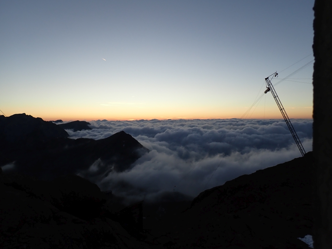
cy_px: 124
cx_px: 166
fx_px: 240
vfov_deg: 54.9
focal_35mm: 25
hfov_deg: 69.4
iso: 100
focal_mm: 4.5
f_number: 2.8
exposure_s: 1/160
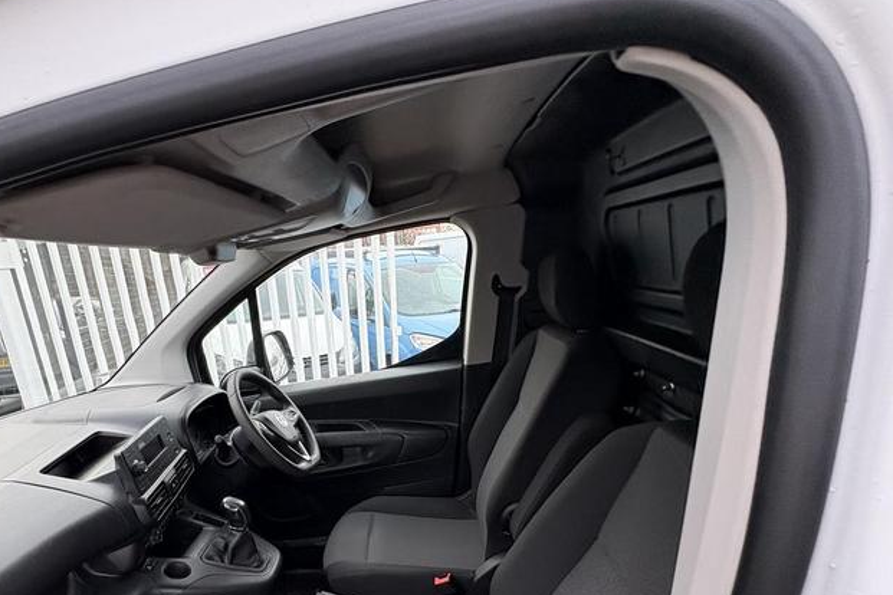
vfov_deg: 55.8
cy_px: 464
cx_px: 352
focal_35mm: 21
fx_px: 521
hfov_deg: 80.1
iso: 80
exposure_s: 1/99
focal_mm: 2.22
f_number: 2.2
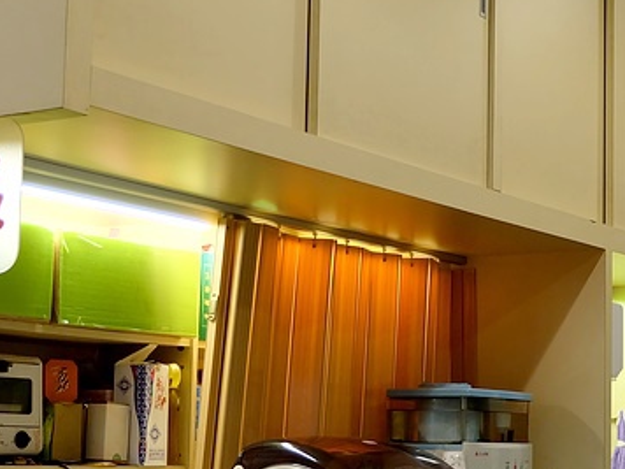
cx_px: 418
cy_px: 294
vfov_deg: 17.8
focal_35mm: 83
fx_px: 1499
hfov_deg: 23.5
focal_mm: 20.1
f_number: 3.8
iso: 1000
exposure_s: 1/40
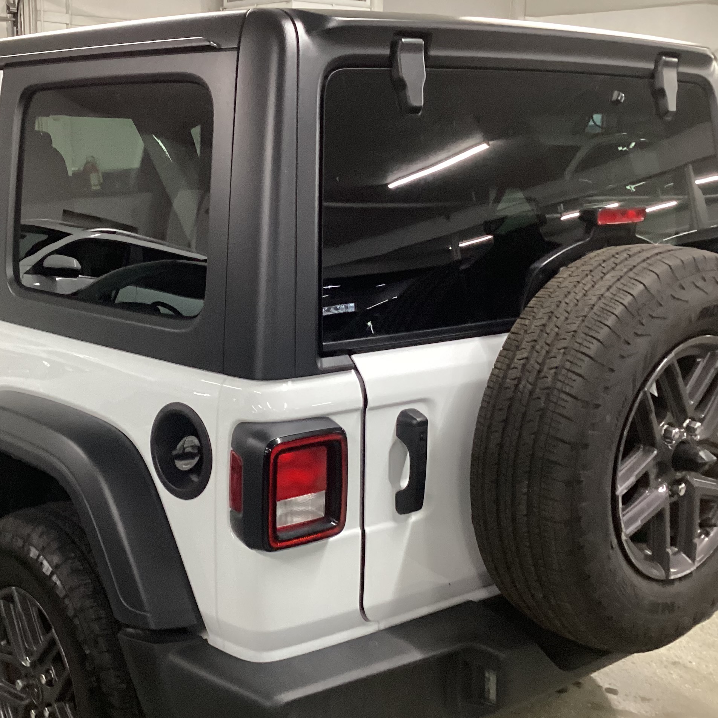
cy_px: 390
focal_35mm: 47
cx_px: 241
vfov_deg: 36.0
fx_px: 1103
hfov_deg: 35.7
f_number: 2.4
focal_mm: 3.3
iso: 320
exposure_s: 1/40
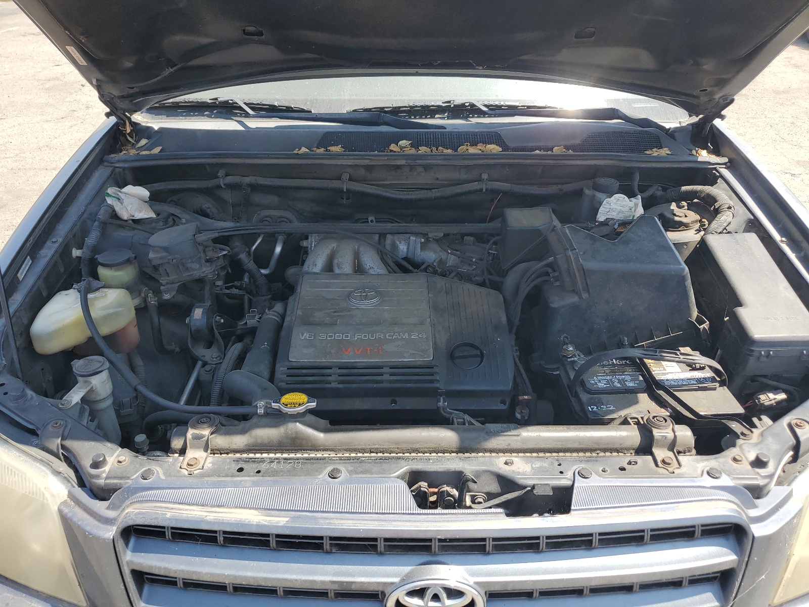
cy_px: 304
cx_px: 404
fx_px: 608
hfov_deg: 67.3
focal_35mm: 26
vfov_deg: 53.1
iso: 50
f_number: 1.5
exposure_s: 1/1000
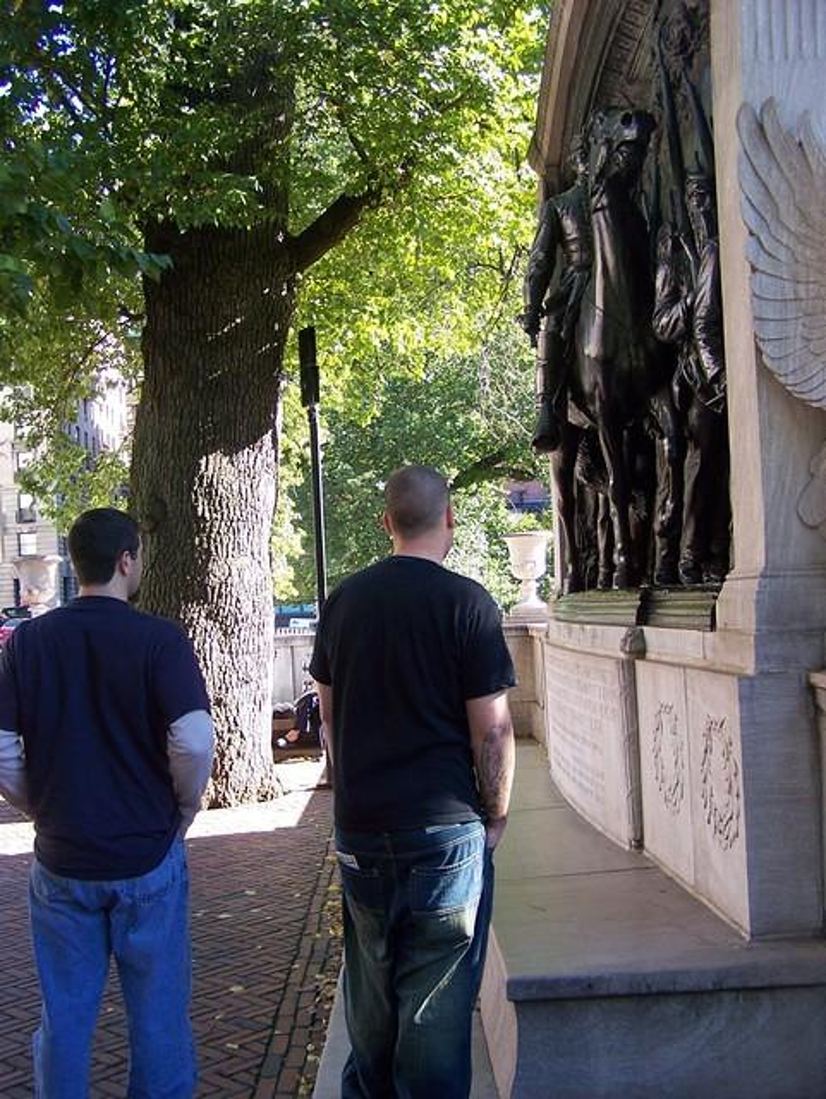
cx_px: 413
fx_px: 1207
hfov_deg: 37.8
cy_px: 550
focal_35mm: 38
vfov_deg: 48.9
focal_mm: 6.3
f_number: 2.8
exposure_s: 1/100
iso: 80
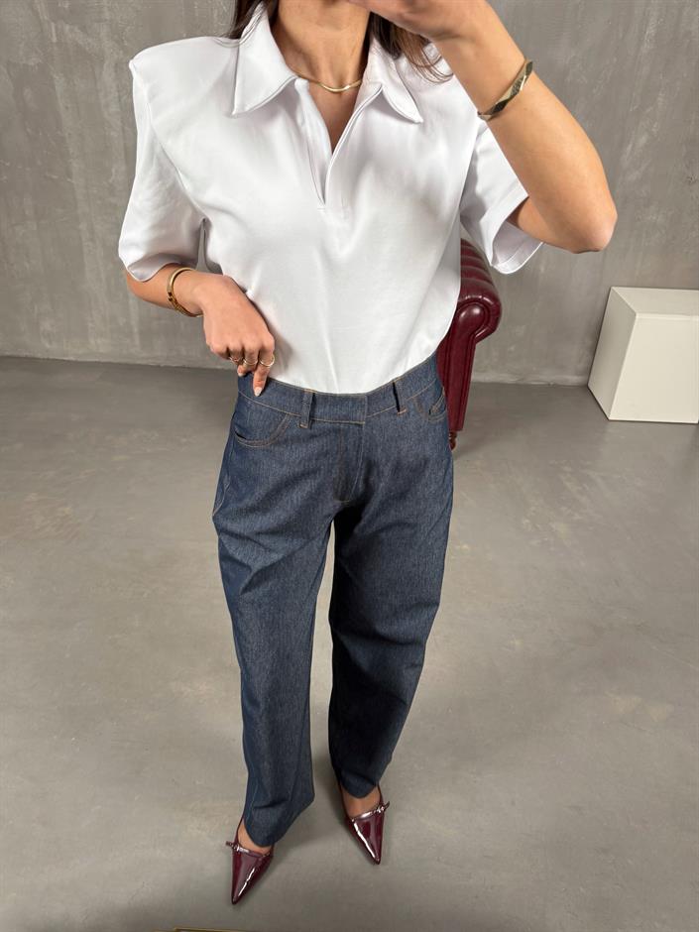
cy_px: 466
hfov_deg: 56.8
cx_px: 350
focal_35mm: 24
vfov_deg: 71.6
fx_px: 646
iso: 160
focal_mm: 6.76
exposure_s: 1/121
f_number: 1.78
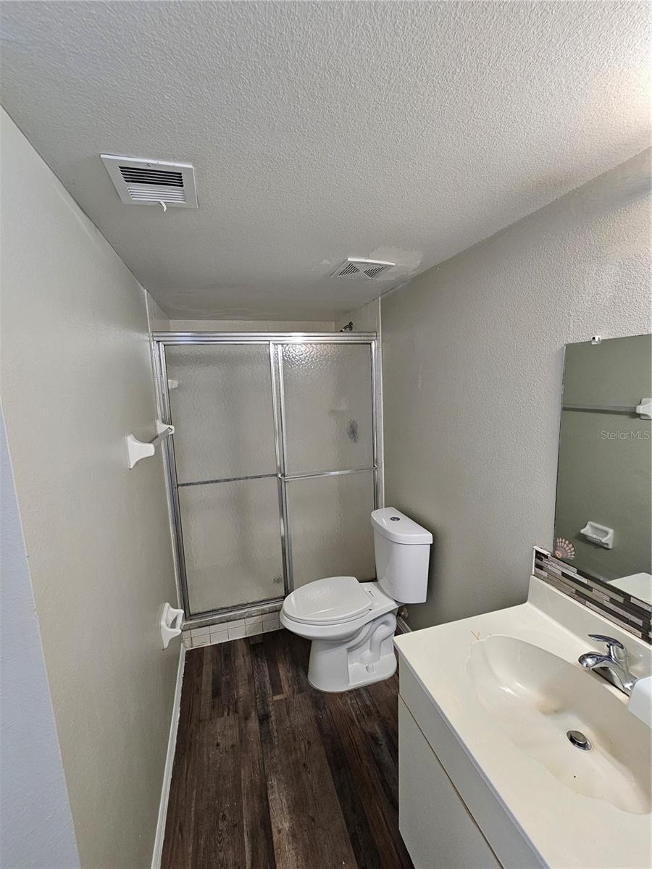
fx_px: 326
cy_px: 434
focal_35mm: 13
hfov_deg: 89.9
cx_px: 326
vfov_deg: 106.2
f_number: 2.2
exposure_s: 1/60
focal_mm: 2.2
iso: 200
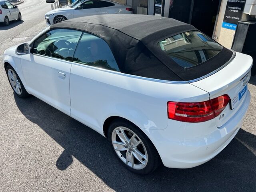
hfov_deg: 67.3
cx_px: 128
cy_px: 96
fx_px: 192
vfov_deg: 53.1
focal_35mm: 26
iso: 50
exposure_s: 1/2632
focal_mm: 5.7
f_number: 1.5
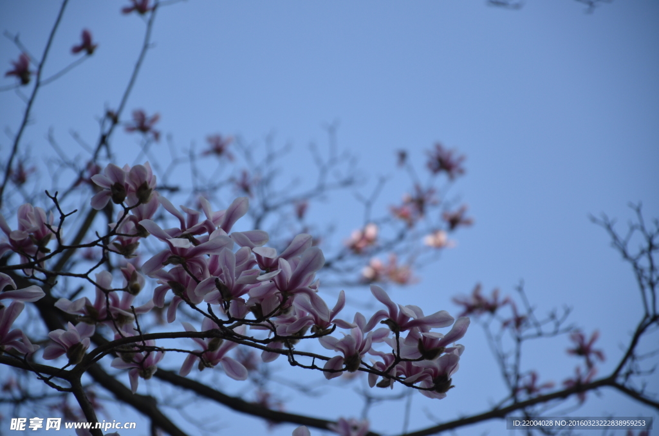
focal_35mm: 210
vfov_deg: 6.5
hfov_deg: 9.8
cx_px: 330
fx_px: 3836
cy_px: 218
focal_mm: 140
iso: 400
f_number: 5.6
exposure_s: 1/1250
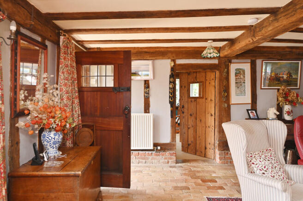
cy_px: 100
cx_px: 152
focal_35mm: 24
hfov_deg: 73.8
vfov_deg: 53.0
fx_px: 202
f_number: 4
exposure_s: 1/60
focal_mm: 24
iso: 200
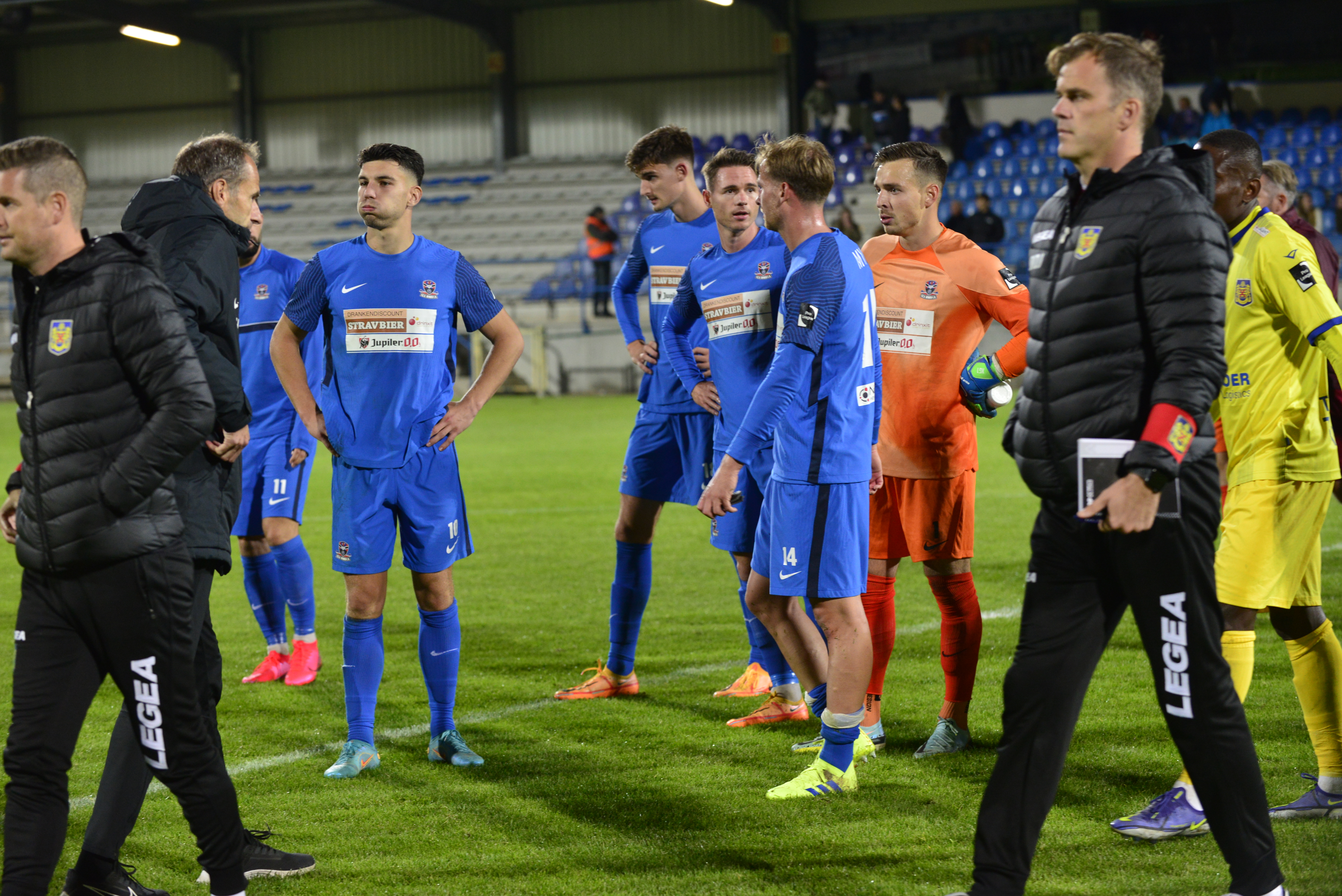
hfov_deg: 20.0
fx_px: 3804
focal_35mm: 102
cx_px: 671
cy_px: 448
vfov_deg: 13.4
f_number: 4
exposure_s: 1/320
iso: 1600
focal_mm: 102
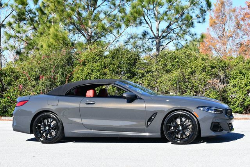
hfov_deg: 28.8
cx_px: 125
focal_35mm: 70
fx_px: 487
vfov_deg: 19.5
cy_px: 84
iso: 160
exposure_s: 1/250
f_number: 8
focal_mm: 35
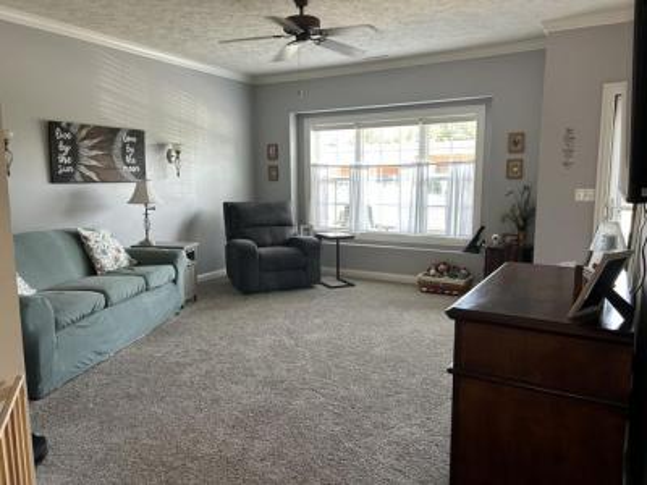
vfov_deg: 53.1
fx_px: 486
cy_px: 242
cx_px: 324
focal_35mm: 26
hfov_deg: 67.3
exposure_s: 1/118
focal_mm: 5.7
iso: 125
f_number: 1.5
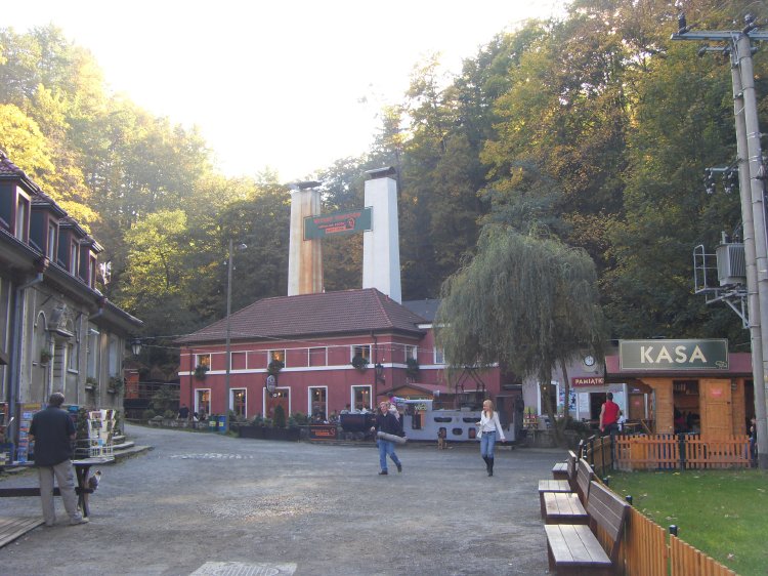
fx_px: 865
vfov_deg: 36.8
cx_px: 384
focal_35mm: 39
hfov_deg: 47.9
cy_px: 288
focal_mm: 6.6
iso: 80
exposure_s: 1/90
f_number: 3.5
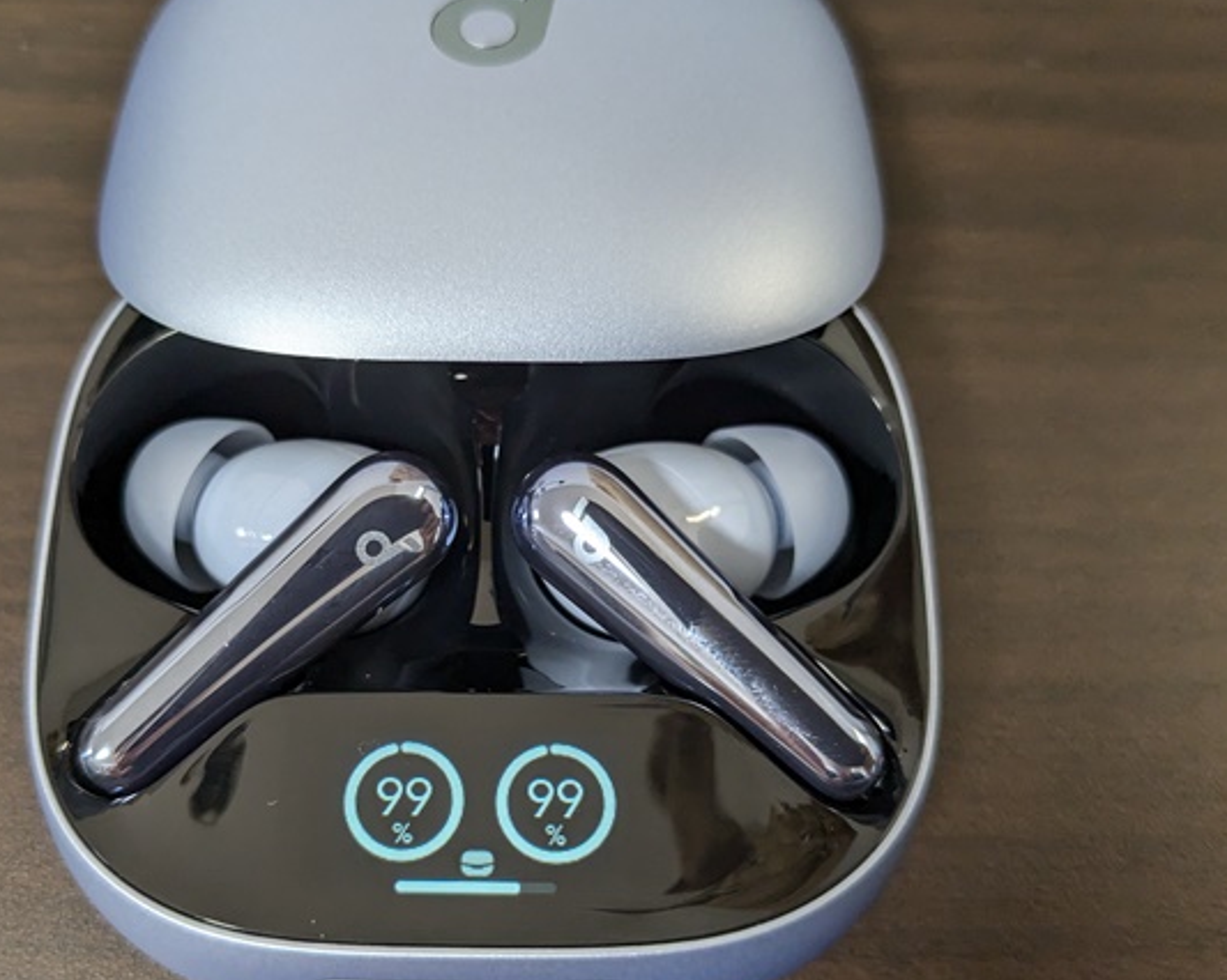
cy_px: 543
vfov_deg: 44.5
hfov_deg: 53.8
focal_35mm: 33
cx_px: 478
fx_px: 1198
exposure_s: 1/120
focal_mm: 4.38
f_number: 1.73
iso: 283
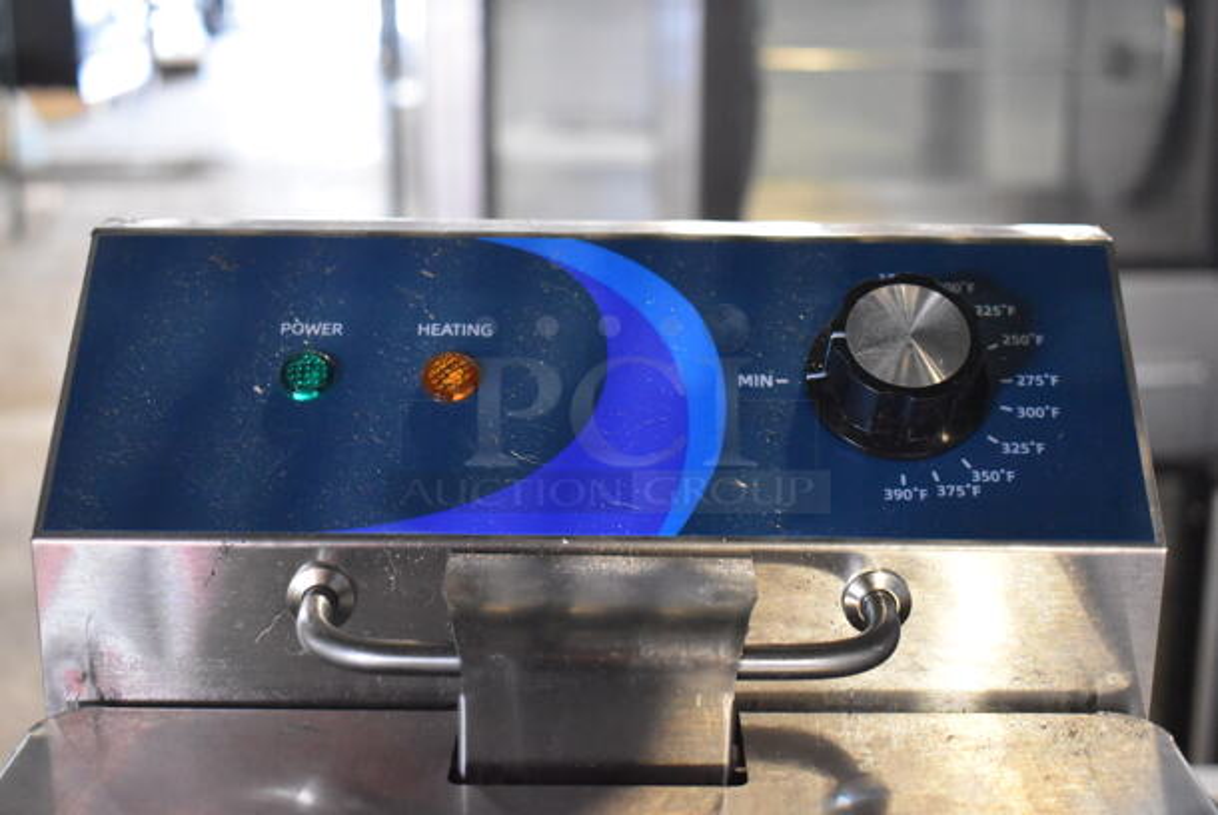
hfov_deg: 36.8
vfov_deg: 25.1
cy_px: 408
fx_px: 1829
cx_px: 609
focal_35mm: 54
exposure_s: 1/125
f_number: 4.8
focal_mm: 36
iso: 6400
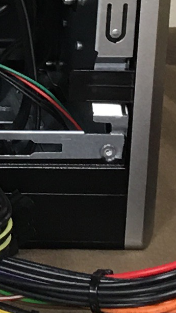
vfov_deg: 10.0
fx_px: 1723
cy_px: -176
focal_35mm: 208
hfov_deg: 5.4
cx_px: -393
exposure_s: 1/15
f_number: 2.2
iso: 25
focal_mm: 4.15
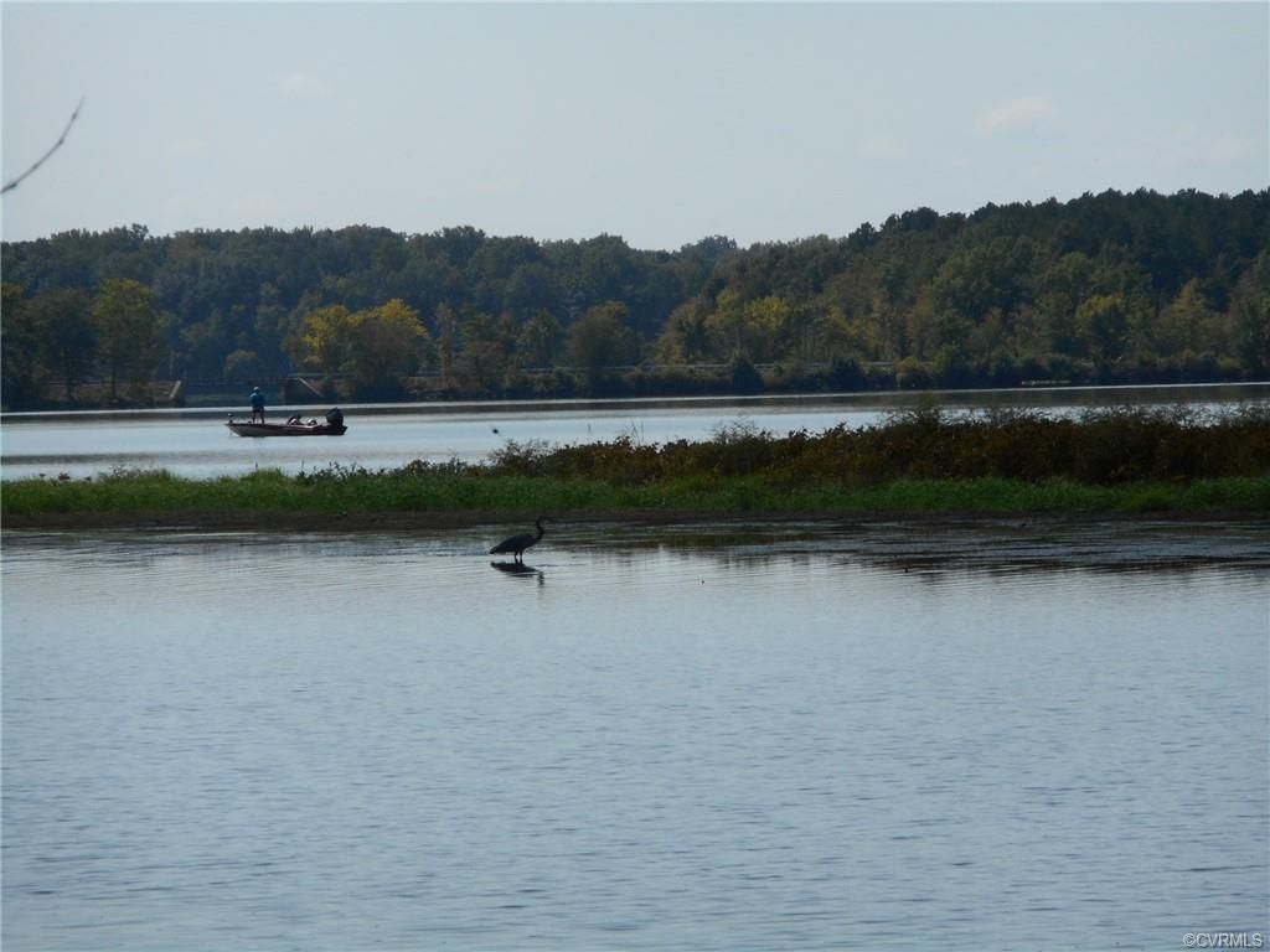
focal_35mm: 200
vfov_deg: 7.4
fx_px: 7338
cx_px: 635
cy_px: 476
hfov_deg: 9.9
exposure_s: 1/400
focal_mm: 36
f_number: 6.6
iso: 80
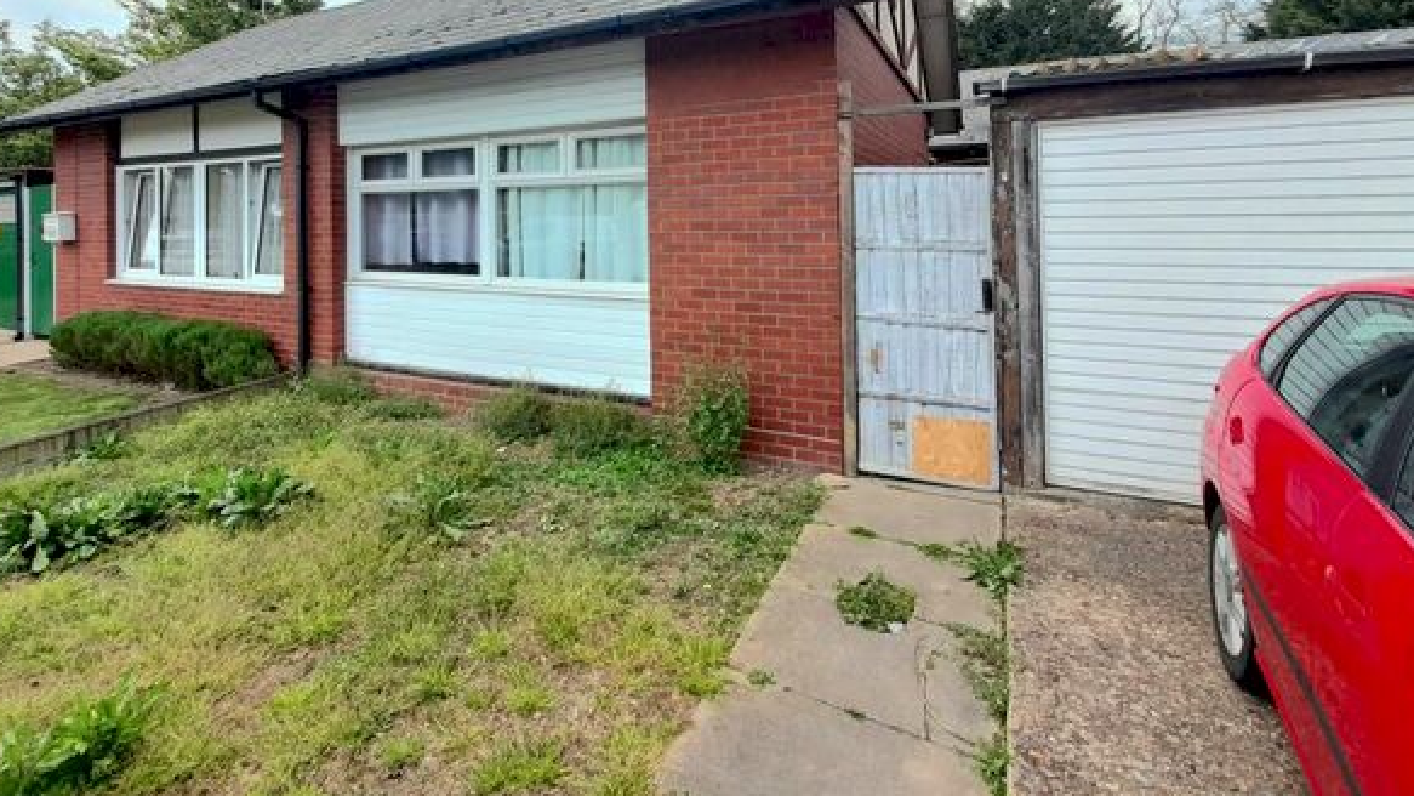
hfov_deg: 95.8
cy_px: 171
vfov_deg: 59.4
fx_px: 637
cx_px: 657
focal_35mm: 17
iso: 40
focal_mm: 1.42
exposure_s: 1/294
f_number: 2.2
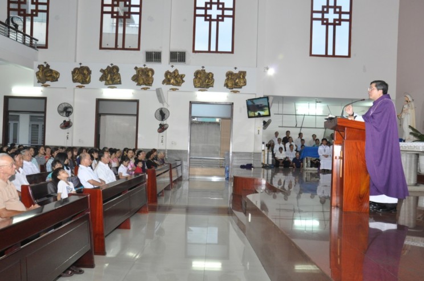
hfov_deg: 57.3
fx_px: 388
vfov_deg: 39.9
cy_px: 140
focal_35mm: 33
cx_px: 212
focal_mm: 22
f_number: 7.1
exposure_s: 1/60
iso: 1600
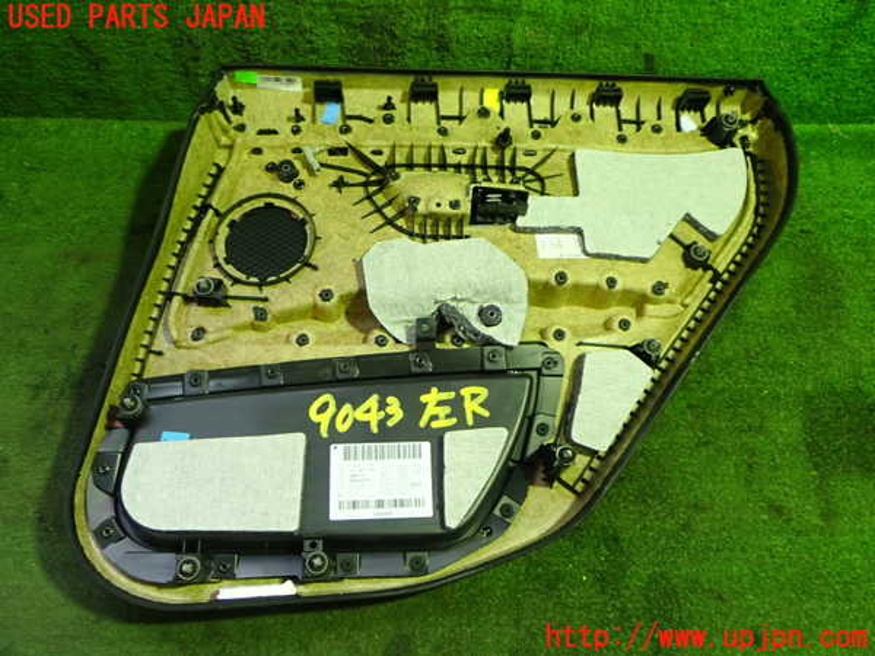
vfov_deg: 46.8
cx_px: 438
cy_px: 328
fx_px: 758
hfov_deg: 60.0
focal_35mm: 30
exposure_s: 1/30
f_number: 2.3
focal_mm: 5.5
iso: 250
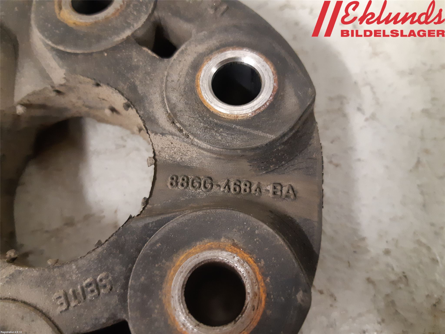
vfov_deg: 53.1
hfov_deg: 67.3
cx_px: 222
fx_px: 334
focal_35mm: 26
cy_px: 167
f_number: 1.7
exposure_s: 1/25
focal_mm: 3.93
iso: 320
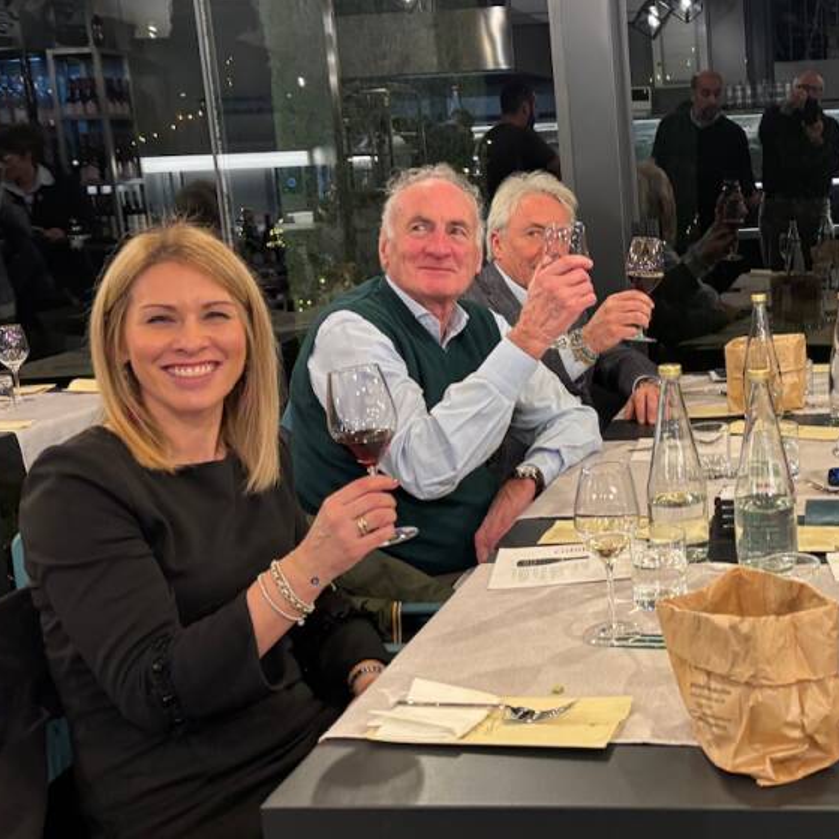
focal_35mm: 42
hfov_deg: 37.5
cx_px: 751
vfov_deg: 39.9
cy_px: 348
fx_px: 1152
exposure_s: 1/50
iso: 250
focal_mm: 5.96
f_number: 1.6
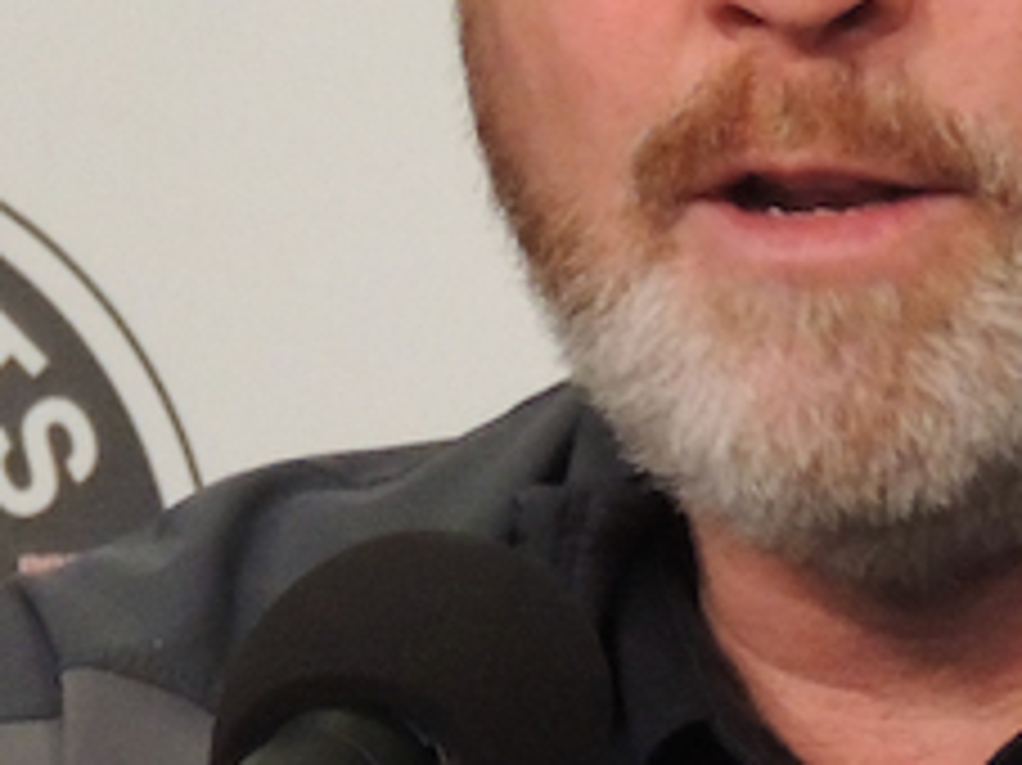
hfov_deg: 2.0
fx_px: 28830
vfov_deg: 1.5
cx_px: 221
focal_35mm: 977
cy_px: 738
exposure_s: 1/25
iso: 800
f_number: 4.6
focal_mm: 33
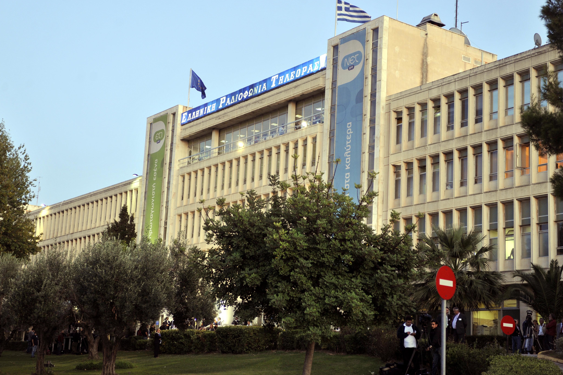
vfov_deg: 36.9
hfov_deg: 53.1
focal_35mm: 36
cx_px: 273
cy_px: 185
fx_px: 563
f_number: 3.5
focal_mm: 35
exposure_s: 1/100
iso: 1000
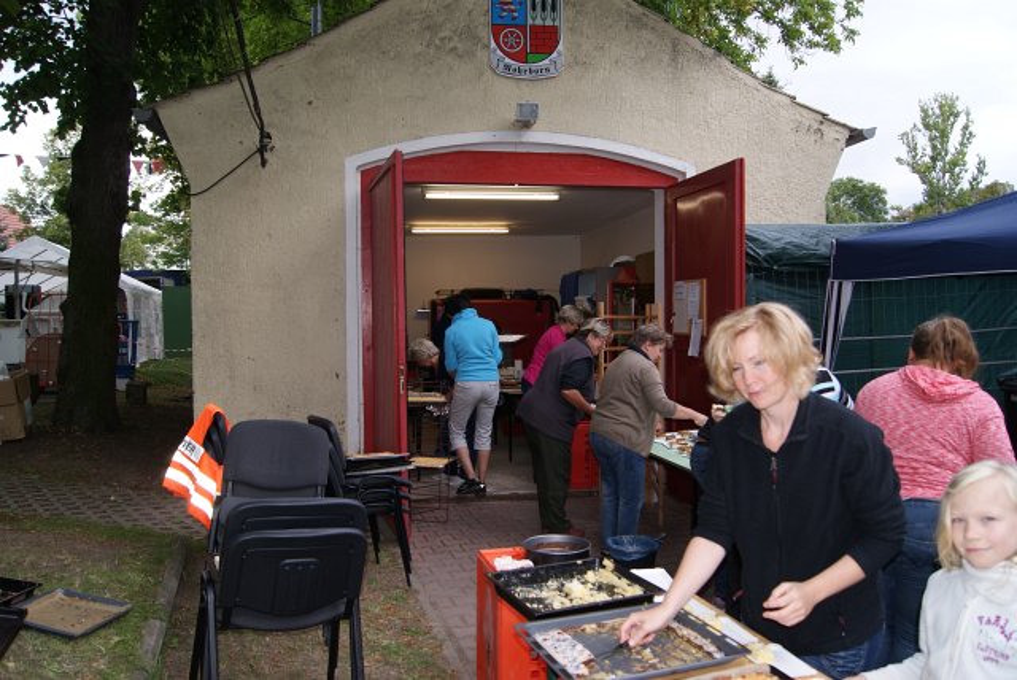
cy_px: 340
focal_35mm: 27
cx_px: 508
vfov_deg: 48.0
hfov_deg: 67.3
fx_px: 763
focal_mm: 18
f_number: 4
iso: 160
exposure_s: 1/160
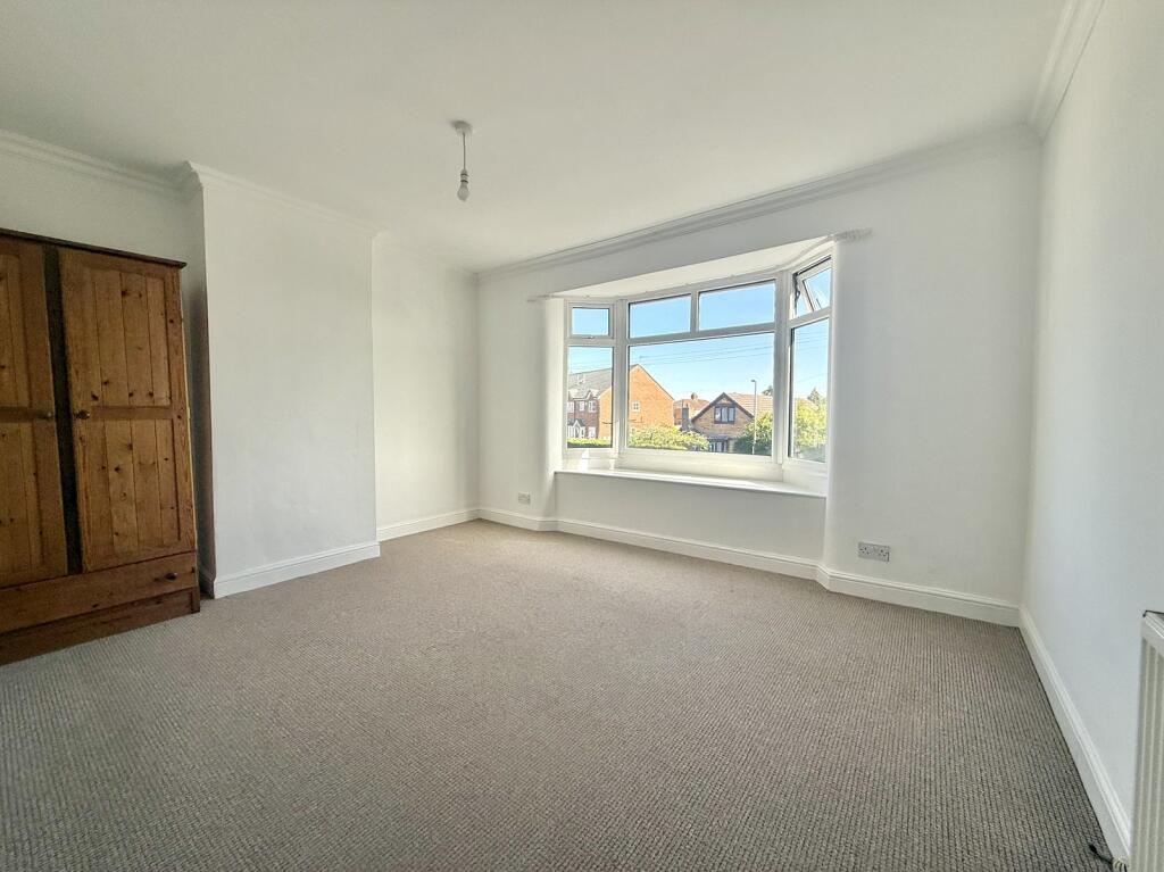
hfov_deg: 102.1
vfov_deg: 85.6
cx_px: 582
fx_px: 471
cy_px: 436
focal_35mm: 14
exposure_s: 1/613
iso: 50
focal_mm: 2.22
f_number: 2.2
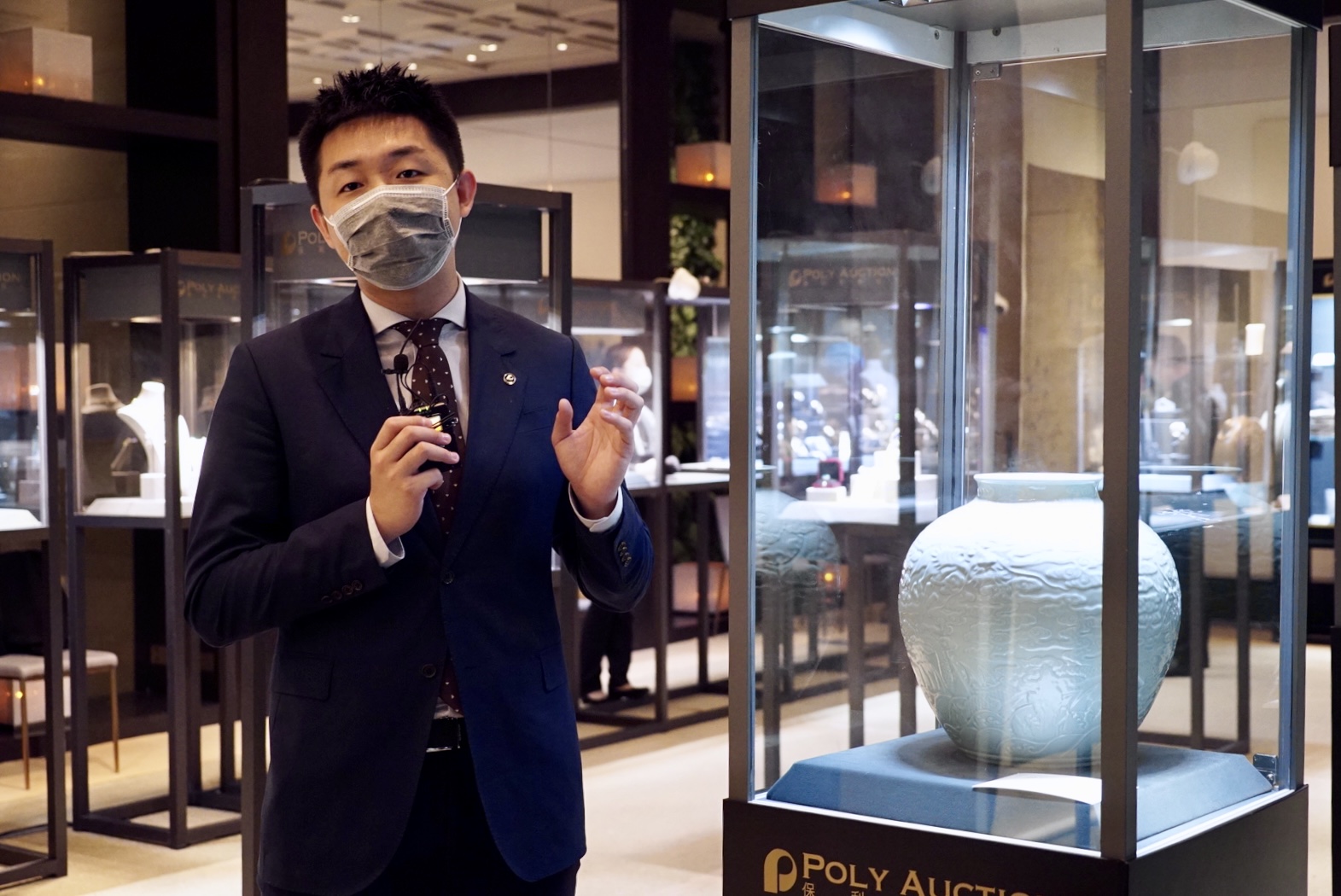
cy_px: 448
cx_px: 670
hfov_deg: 40.3
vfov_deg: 27.6
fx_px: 1827
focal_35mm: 49
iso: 5000
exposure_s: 1/160
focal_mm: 49
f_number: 4.5
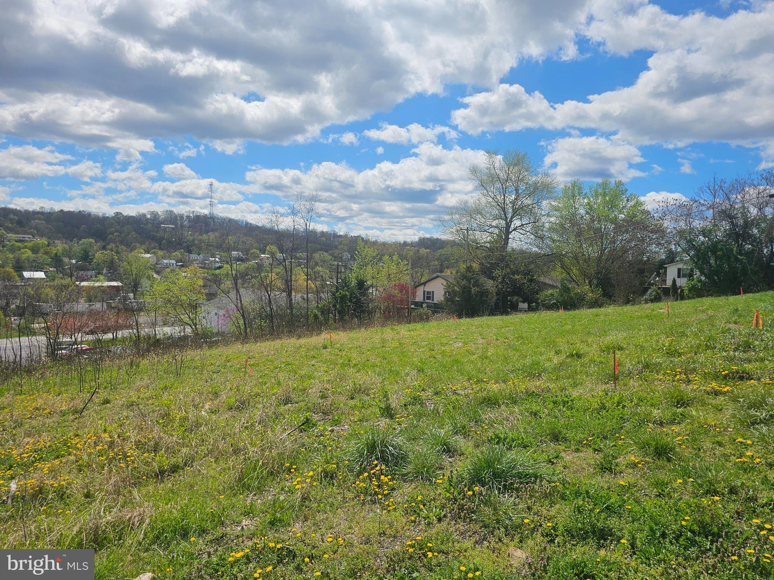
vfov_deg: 58.9
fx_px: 514
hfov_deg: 73.9
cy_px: 290
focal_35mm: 23
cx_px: 387
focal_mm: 6.3
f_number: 1.7
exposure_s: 1/1879
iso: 10
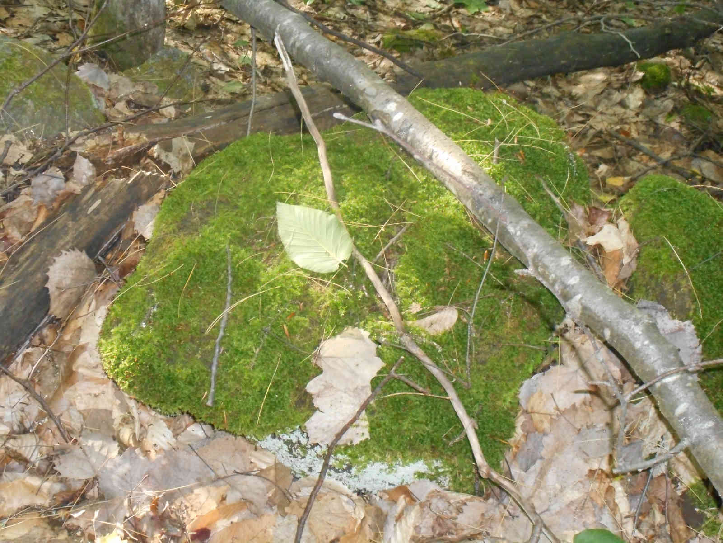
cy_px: 272
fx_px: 1232
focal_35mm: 59
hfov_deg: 32.7
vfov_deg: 24.8
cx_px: 362
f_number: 5.1
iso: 800
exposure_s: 1/60
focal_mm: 10.5
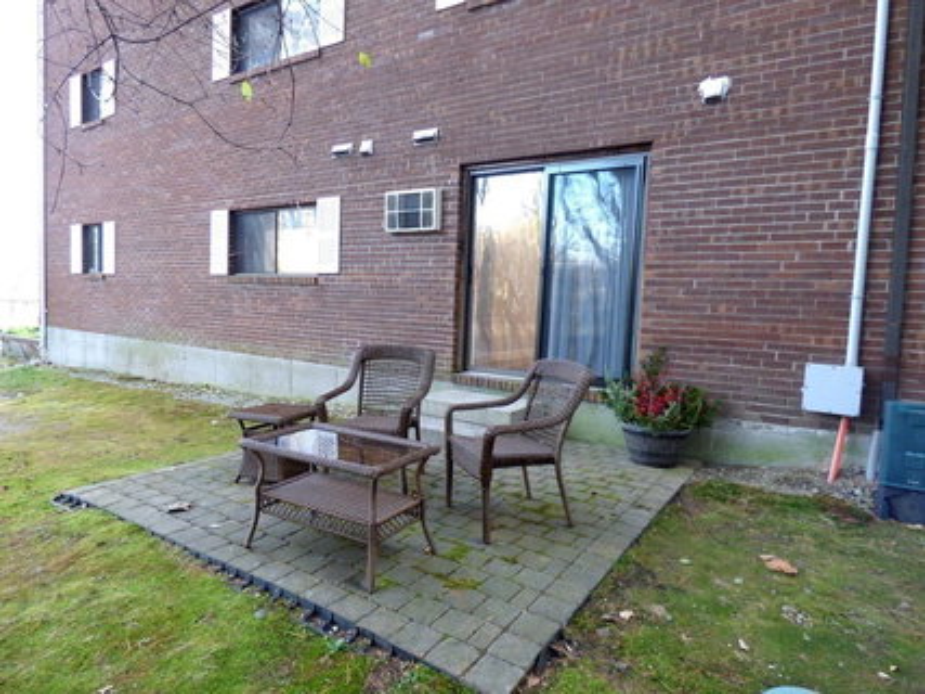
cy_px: 347
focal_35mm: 20
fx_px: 534
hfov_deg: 81.8
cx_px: 462
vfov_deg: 65.9
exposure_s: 1/60
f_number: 2.8
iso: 400
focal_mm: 3.58
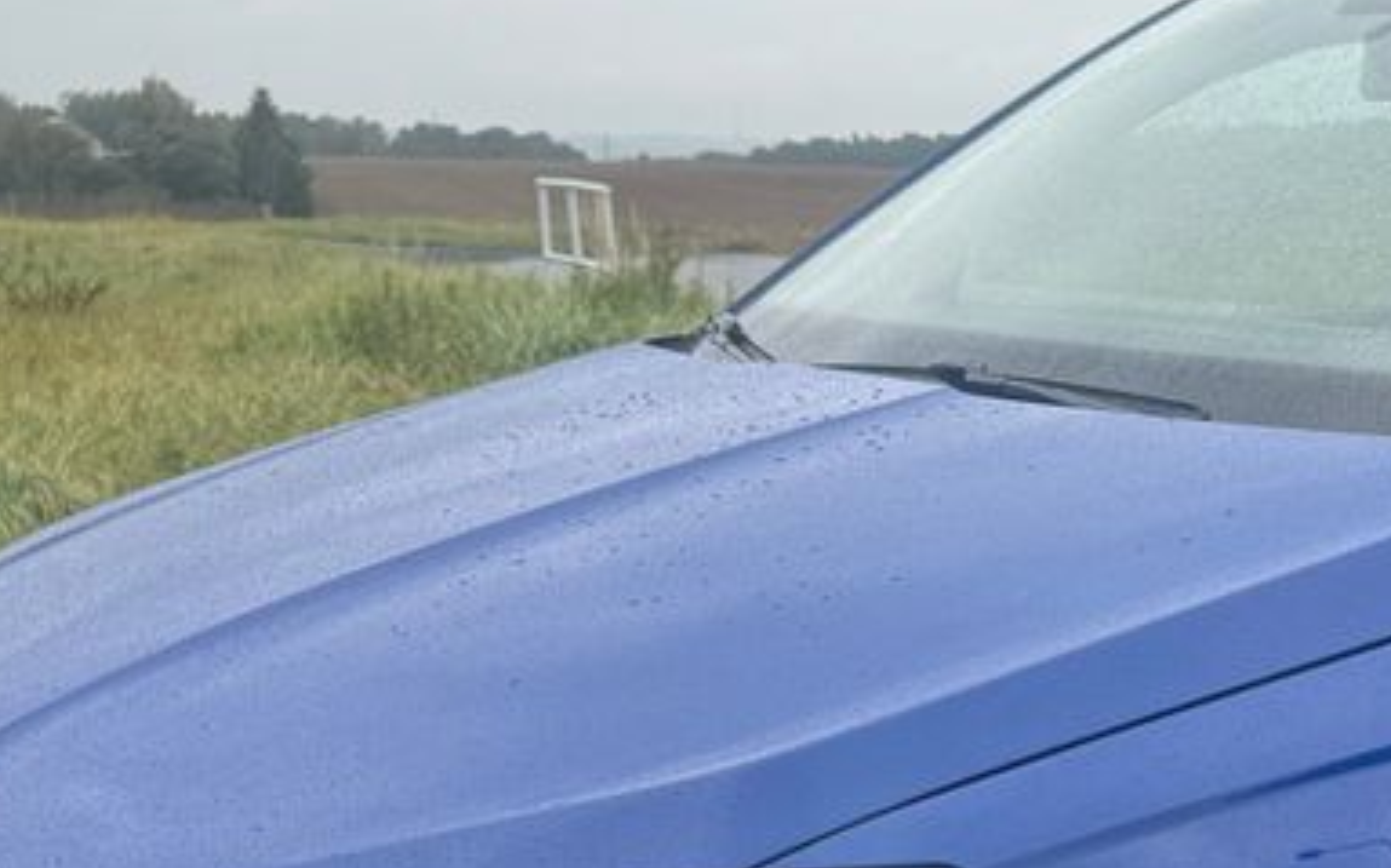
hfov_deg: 28.4
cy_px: 886
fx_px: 2577
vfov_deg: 18.6
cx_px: 1376
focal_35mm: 68
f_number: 1.78
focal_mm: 6.76
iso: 80
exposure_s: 1/1337
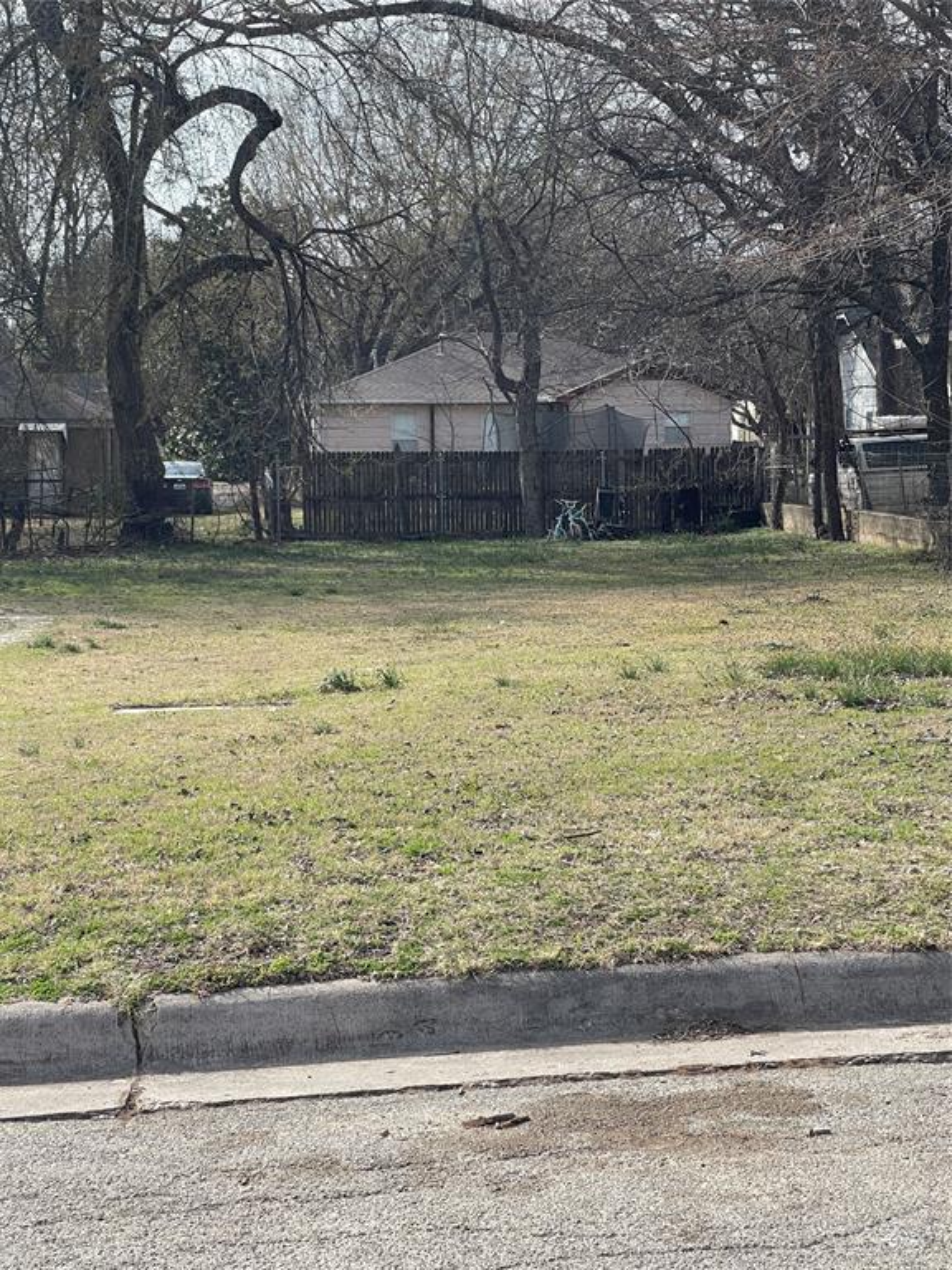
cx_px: 476
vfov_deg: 30.3
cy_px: 635
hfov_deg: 22.9
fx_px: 2347
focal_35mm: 64
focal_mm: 7.5
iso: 20
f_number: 2.2
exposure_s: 1/704
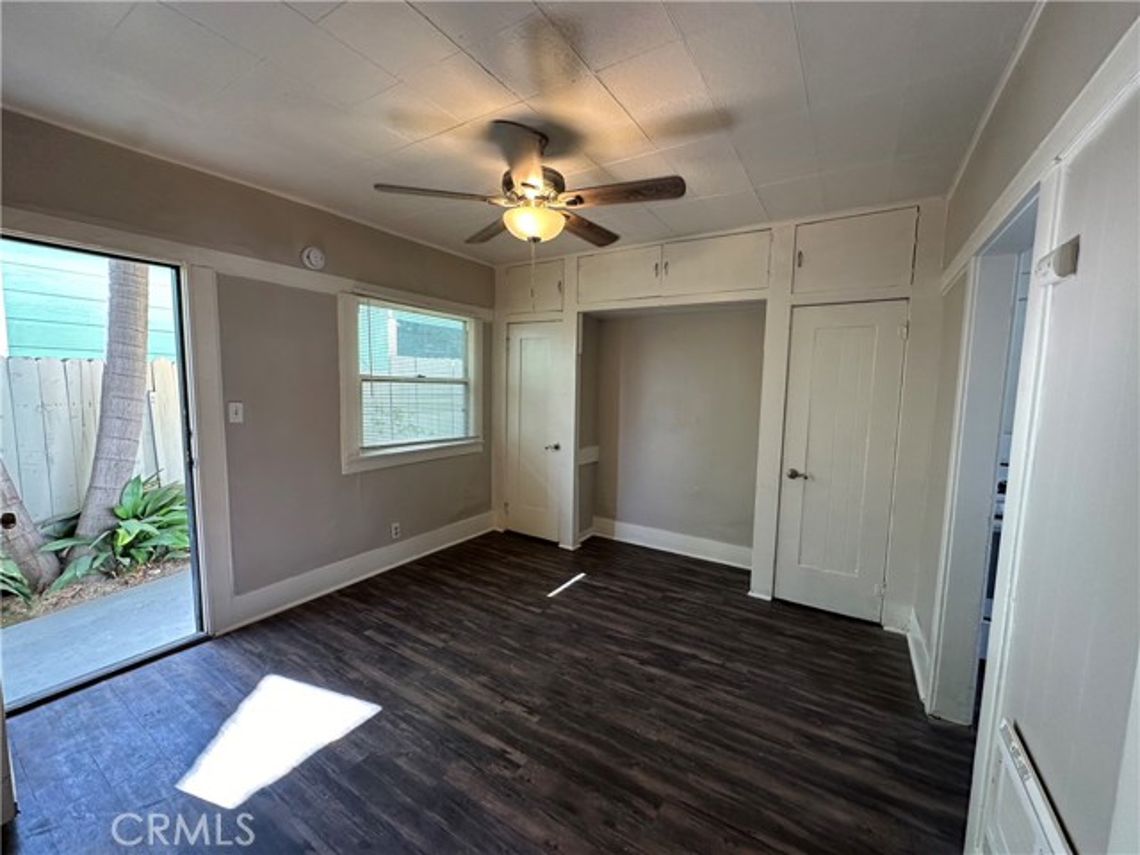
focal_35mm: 14
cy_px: 428
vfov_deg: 85.7
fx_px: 461
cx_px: 570
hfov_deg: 102.1
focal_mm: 2.22
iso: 200
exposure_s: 1/120
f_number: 2.2
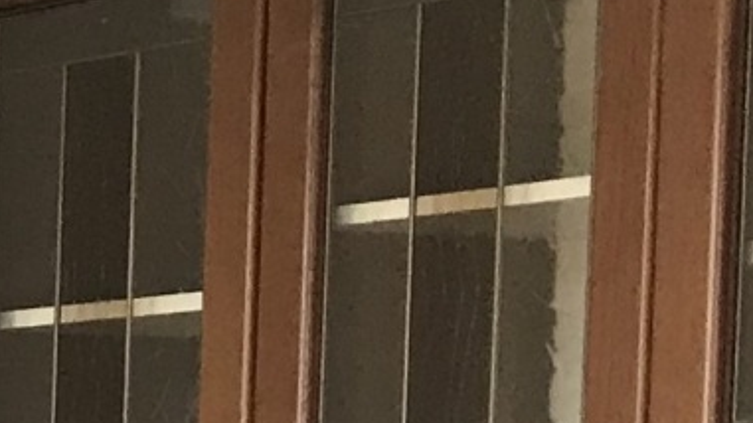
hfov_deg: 9.4
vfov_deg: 5.7
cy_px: 1038
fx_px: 4092
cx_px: -1018
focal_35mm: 205
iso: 20
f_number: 1.8
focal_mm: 3.99
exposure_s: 1/33
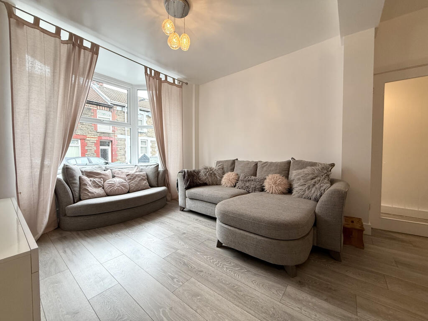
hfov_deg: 102.1
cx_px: 214
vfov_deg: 85.7
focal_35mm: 14
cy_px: 160
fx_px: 173
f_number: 2.2
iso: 160
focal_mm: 2.22
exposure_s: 1/100
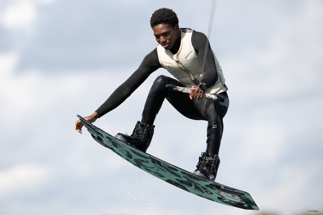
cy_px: 108
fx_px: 3589
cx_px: 162
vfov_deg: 3.4
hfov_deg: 5.2
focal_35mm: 400
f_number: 5
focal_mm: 400
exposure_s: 1/2500
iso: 320
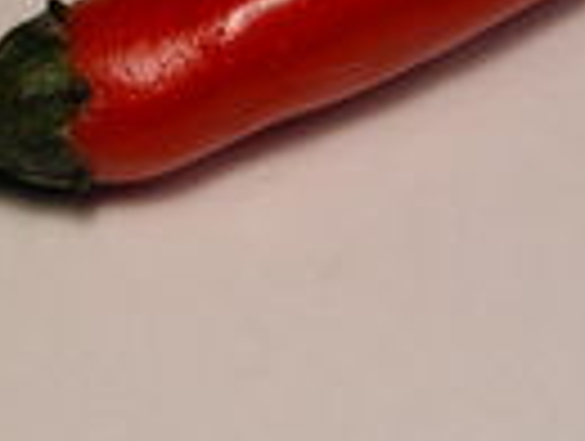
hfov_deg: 6.0
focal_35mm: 328
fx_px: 5553
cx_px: 342
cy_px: -54
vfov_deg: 4.5
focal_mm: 27.3
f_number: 5.8
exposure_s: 1/147
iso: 100
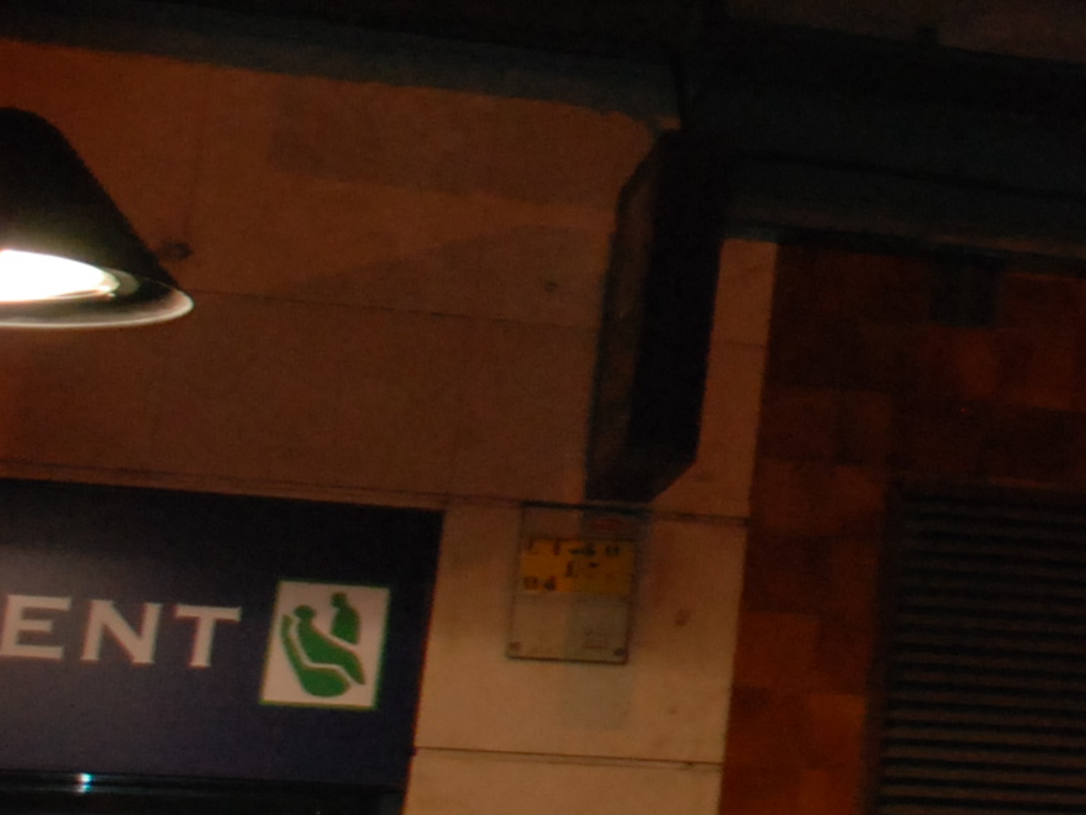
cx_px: 2109
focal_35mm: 135
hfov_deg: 12.9
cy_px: 37
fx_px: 4235
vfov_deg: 10.9
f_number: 4
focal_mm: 24
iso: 800
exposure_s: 1/50
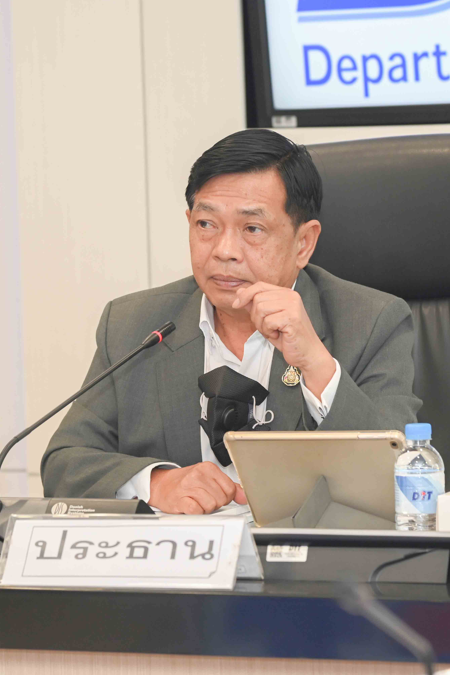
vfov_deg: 11.4
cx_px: 223
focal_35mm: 181
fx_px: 3393
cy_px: 337
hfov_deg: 7.6
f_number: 5.6
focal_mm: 120
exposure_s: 1/160
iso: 1600
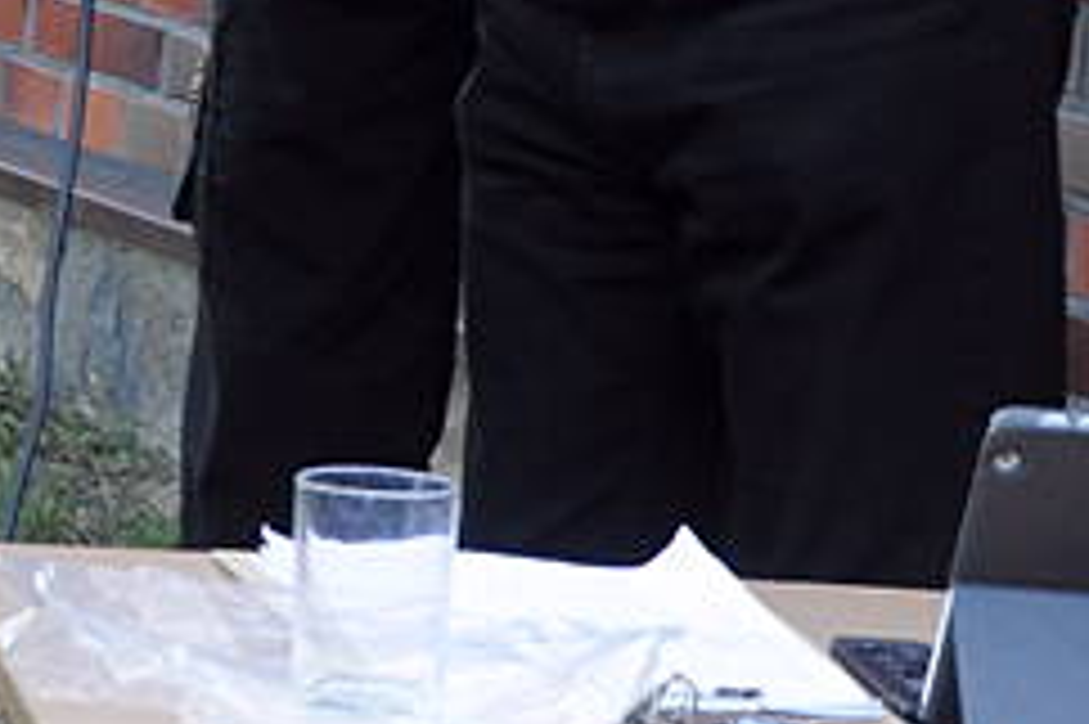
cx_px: -230
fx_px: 6680
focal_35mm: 221
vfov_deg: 6.1
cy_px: -425
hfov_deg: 9.2
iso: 800
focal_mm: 42
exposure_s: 1/100
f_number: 5
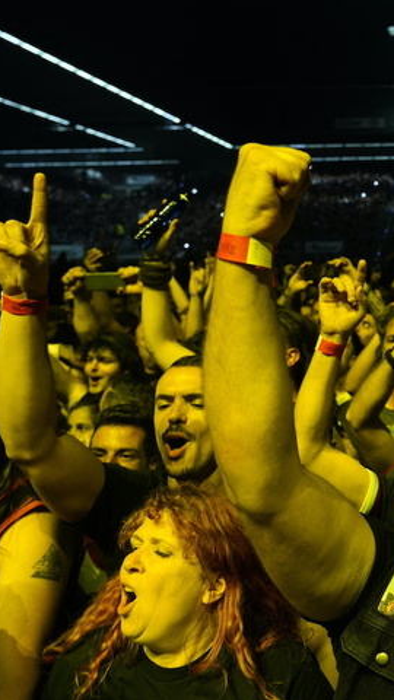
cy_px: 349
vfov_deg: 52.8
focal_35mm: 38
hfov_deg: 27.8
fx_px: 706
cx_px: 457
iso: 4000
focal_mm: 24
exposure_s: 1/500
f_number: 4
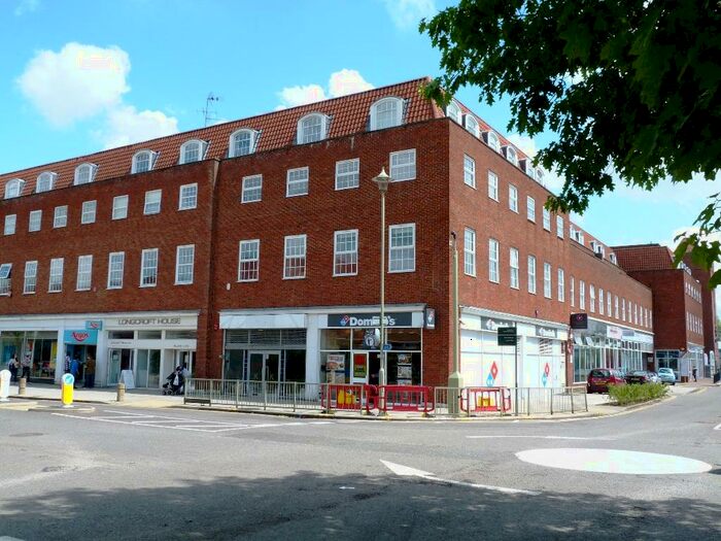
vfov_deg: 44.2
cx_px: 360
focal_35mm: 32
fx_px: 667
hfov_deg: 56.8
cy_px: 270
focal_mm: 5.8
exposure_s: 1/250
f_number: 5.6
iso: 80
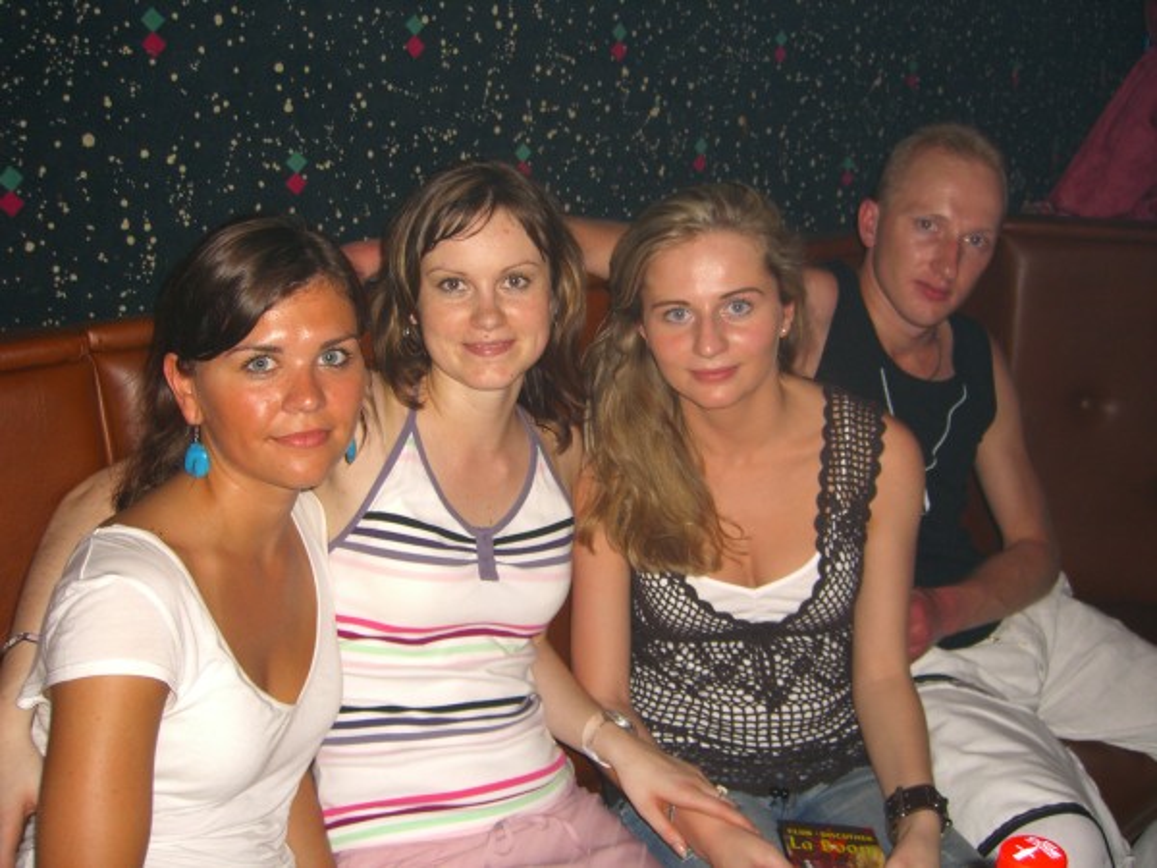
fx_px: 1270
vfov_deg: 37.7
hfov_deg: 49.0
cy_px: 434
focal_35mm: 38
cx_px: 578
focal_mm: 7.9
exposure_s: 1/60
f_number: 2.8
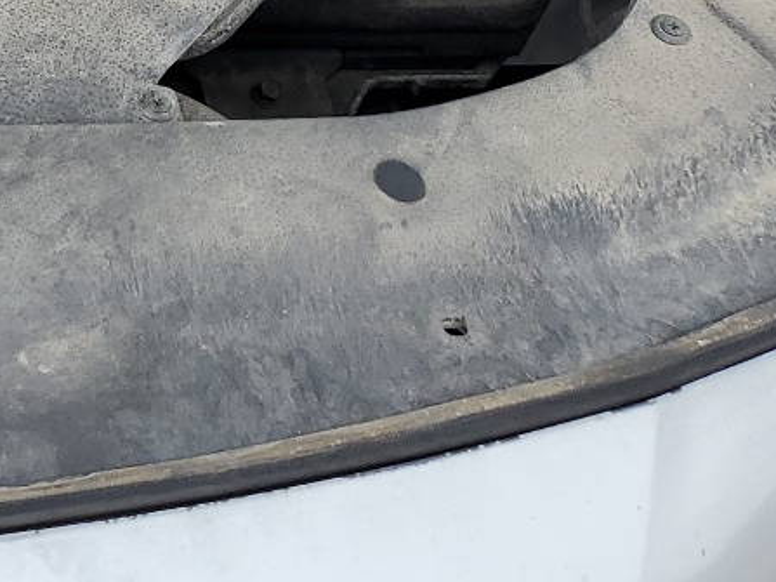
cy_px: -208
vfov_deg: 15.0
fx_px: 2084
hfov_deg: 17.8
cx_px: -529
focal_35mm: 93
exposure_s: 1/455
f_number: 1.5
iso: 50
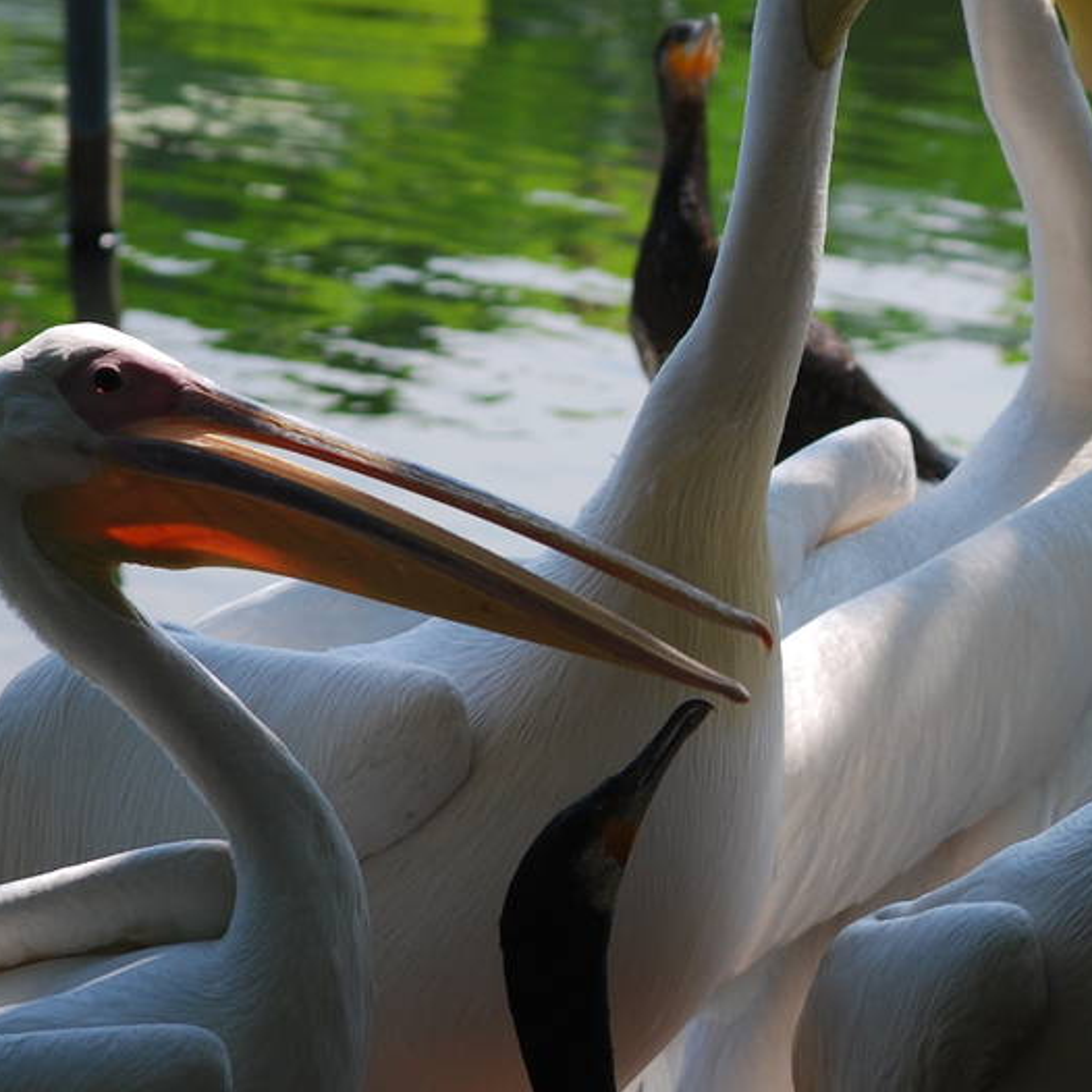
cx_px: 1316
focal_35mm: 427
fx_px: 15240
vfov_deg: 4.1
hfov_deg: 4.1
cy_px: 443
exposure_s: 1/500
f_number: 5.6
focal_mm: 110
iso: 180
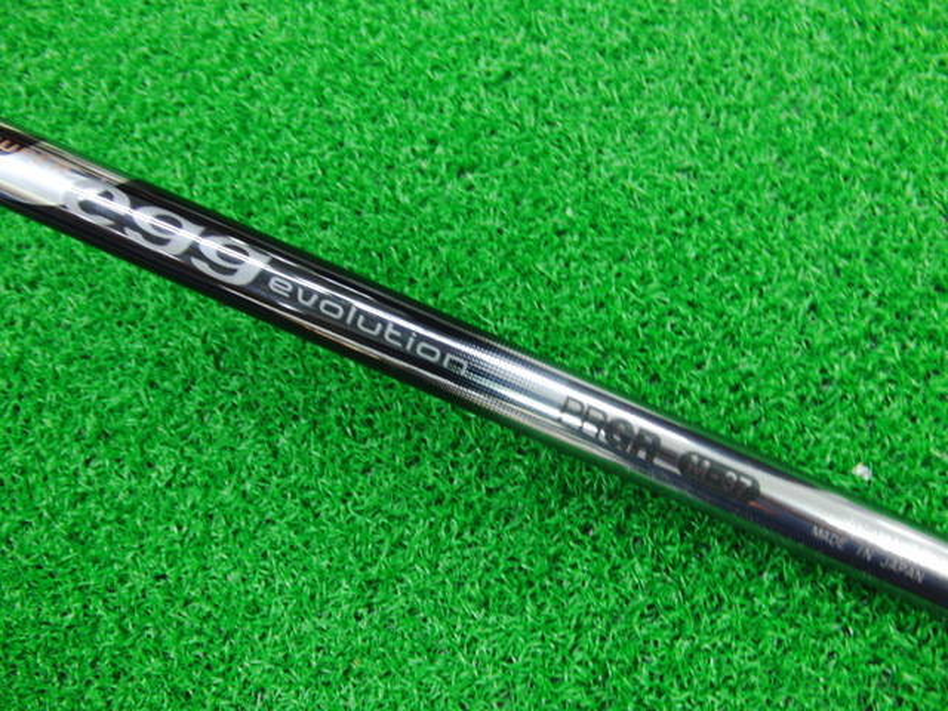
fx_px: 1013
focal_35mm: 37
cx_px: 474
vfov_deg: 38.7
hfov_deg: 50.1
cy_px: 356
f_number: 3.6
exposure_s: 1/20
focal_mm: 6.42
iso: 400
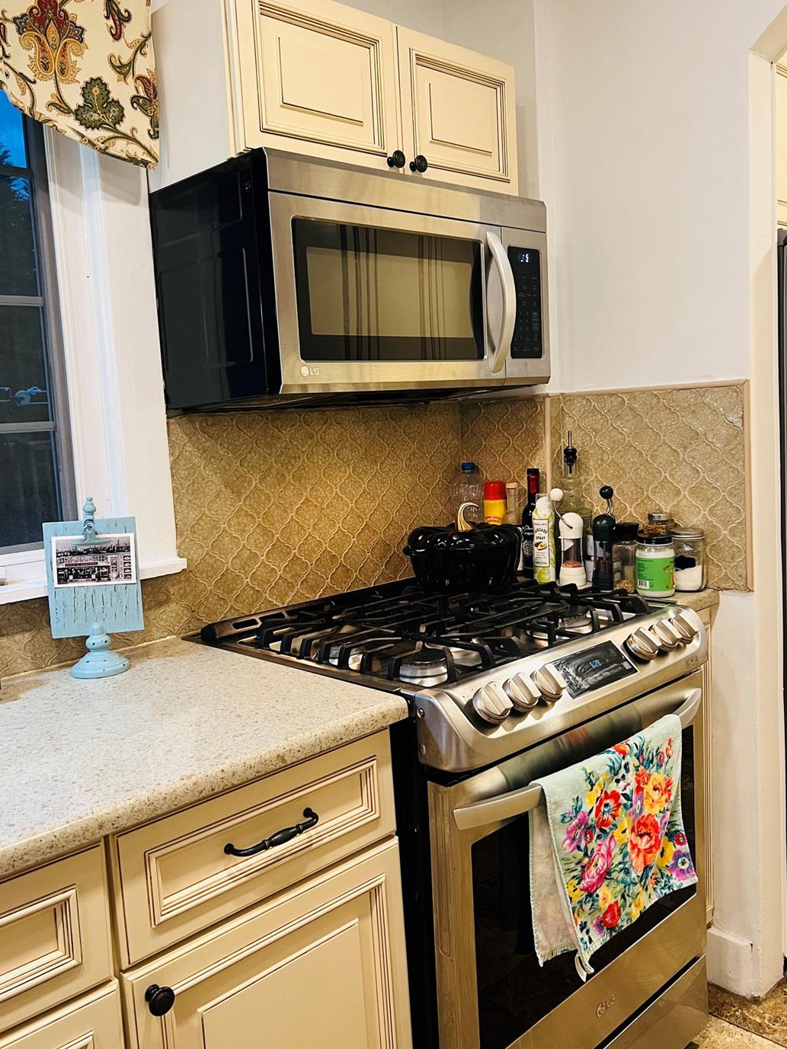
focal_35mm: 29
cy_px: 501
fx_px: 879
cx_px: 373
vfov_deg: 61.6
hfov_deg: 48.2
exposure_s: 1/60
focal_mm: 5.7
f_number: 1.5
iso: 160
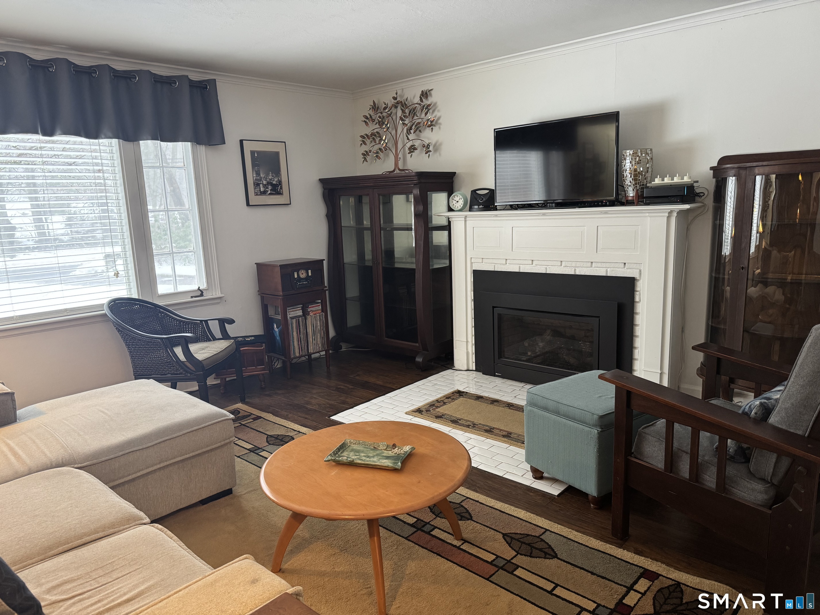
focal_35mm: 24
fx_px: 569
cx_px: 410
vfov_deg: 56.8
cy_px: 308
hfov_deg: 71.6
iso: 320
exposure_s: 1/60
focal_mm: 6.76
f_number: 1.78
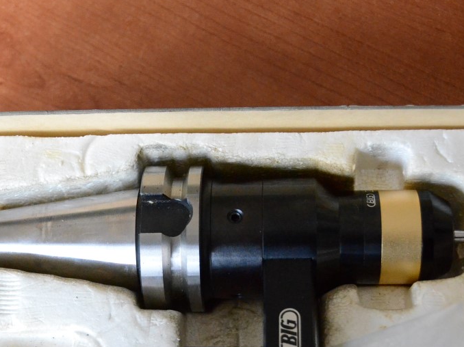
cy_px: 230
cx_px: 182
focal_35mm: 81
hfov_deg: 24.1
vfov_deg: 18.2
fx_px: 1082
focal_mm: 35
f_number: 5
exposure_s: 1/160
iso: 6400
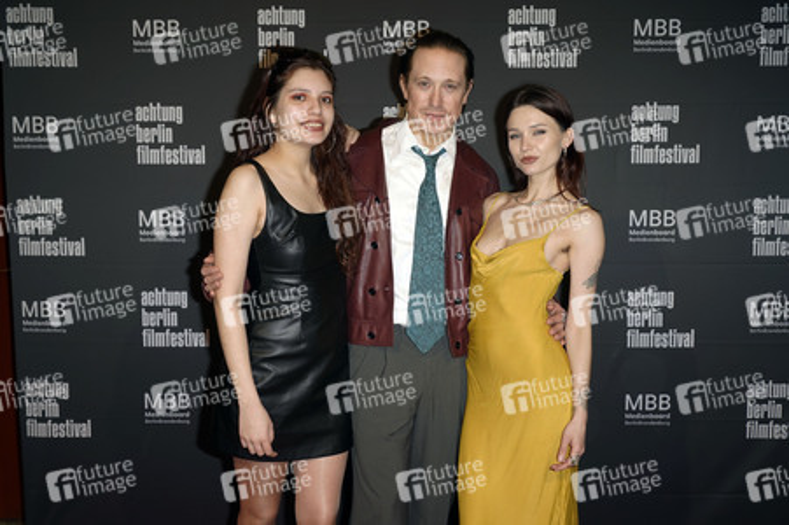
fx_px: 876
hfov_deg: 48.5
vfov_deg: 33.4
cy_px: 262
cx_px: 394
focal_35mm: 40
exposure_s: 1/200
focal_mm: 40
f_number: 5.6
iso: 320
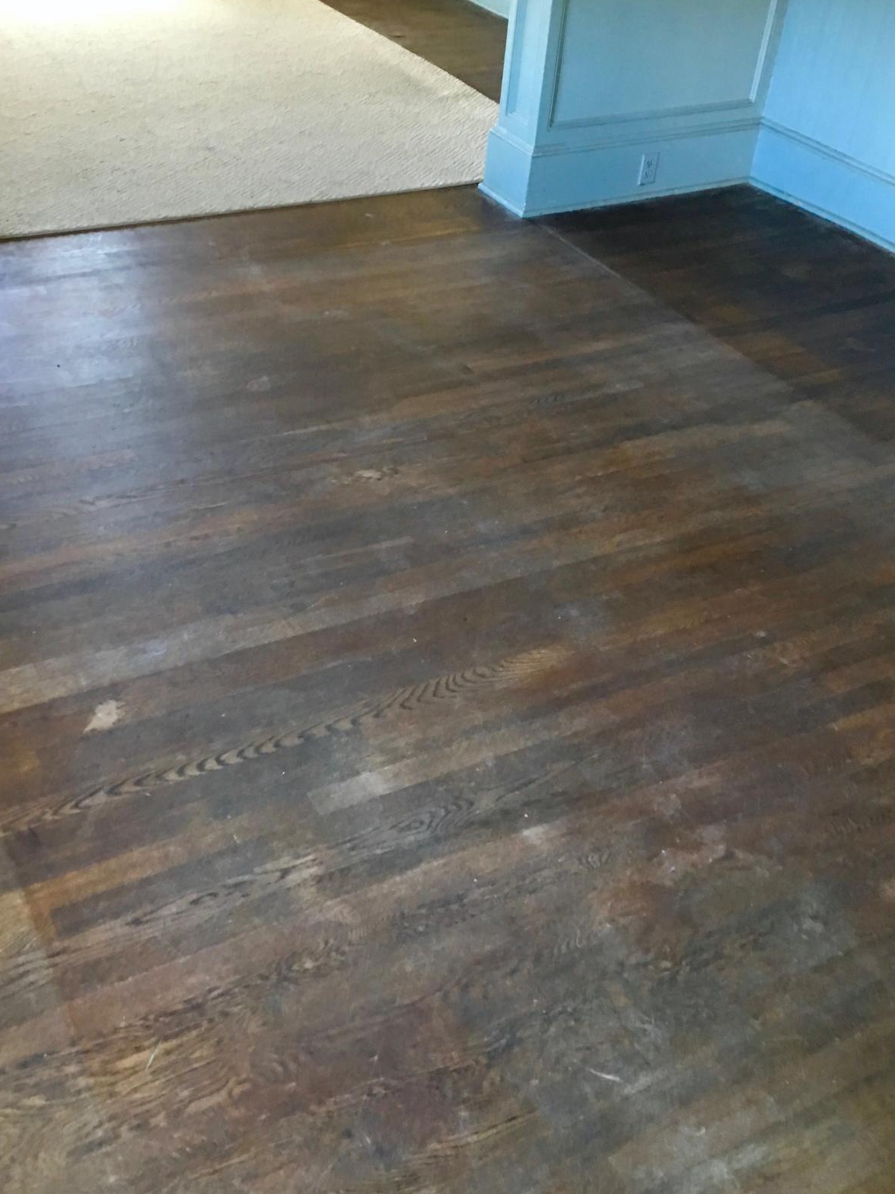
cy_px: 559
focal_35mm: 37
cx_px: 405
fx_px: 1276
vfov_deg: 50.1
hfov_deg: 38.6
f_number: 2.2
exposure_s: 1/17
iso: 100
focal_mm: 4.15
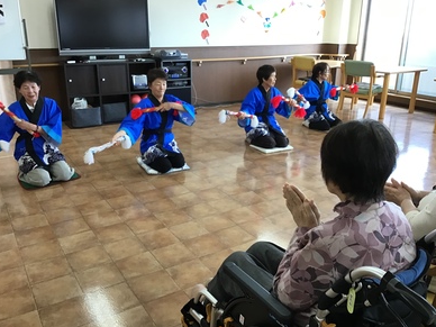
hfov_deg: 56.8
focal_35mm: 32
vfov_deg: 44.2
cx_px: 219
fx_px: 403
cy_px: 162
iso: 50
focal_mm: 3.3
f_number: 2.4
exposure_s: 1/30
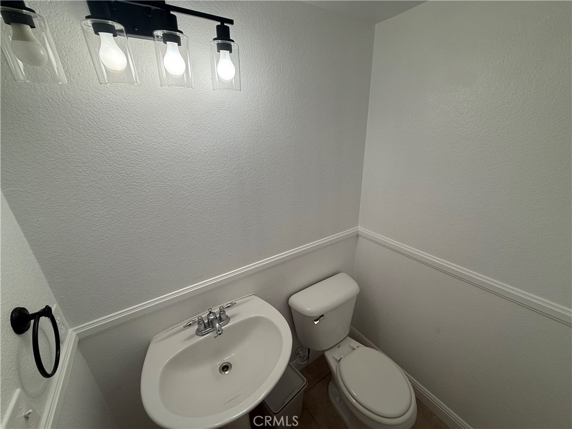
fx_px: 231
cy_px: 214
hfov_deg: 102.1
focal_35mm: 14
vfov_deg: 85.7
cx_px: 286
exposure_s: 1/151
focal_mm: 2.22
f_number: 2.2
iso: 50
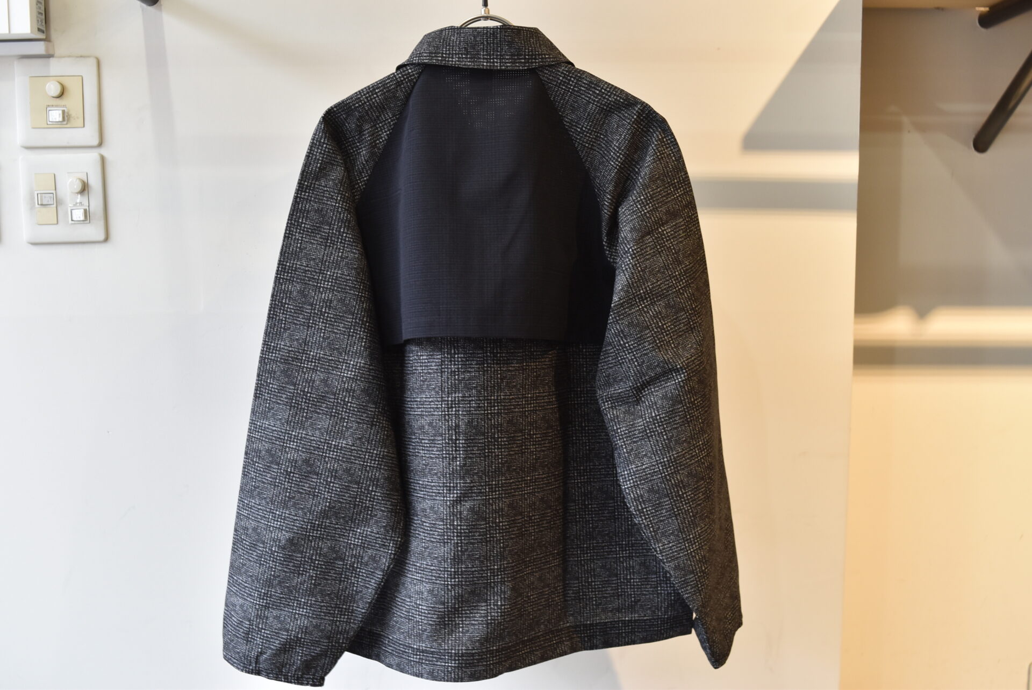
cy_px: 345
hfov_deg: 53.1
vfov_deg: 36.9
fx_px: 1033
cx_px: 516
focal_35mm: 36
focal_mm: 24
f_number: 6.3
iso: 400
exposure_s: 1/10
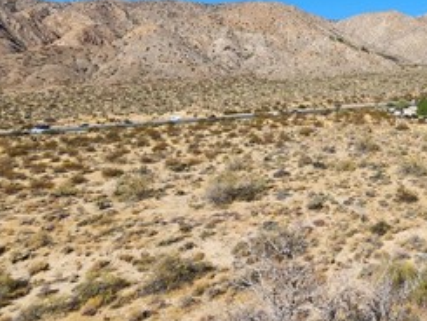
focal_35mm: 34
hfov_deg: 49.7
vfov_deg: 39.9
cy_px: 58
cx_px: 361
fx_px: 420
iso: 50
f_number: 2.2
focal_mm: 2.2
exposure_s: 1/1957
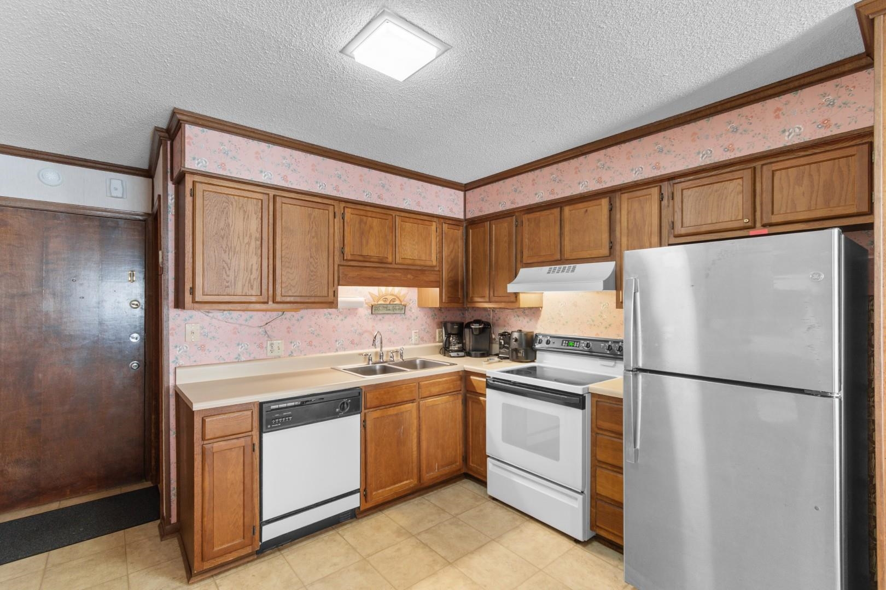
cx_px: 443
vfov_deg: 77.3
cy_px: 295
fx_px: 369
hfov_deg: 100.4
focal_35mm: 15
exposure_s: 4
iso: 100
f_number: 4.5
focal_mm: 10
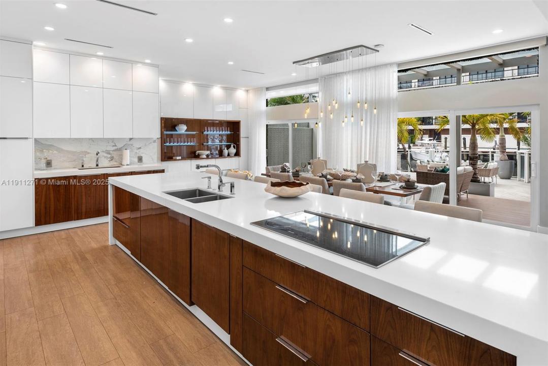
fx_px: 305
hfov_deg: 84.0
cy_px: 183
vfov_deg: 62.0
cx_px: 274
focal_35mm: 20
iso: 100
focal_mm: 20
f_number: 8
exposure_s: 1/6
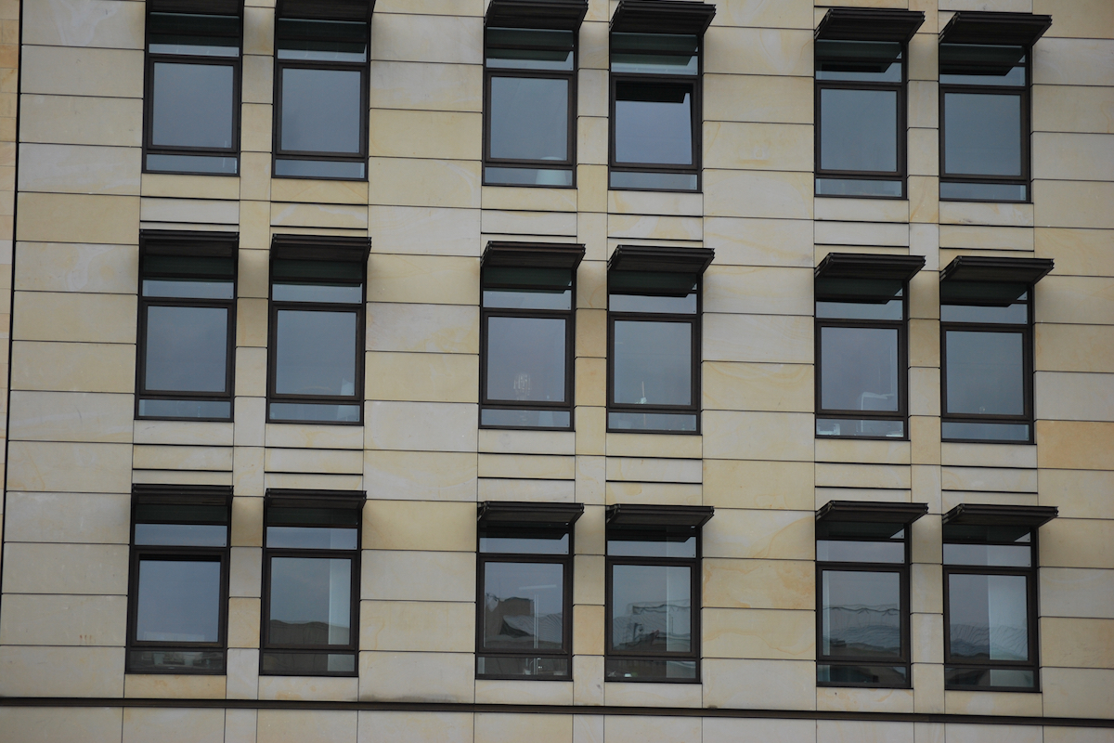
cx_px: 557
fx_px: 3481
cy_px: 372
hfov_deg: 18.2
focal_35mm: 112
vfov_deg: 12.2
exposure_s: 1/400
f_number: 5
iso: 200
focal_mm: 75
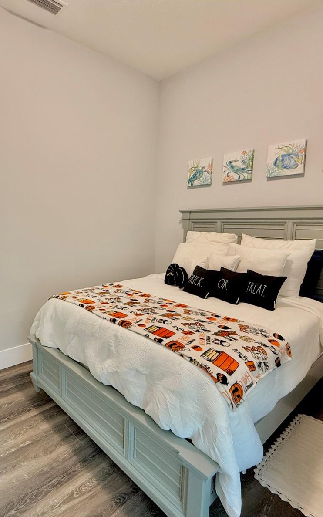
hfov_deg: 57.5
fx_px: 282
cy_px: 259
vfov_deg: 85.1
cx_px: 94
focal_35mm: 20
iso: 200
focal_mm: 2.22
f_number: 2.2
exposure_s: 1/60
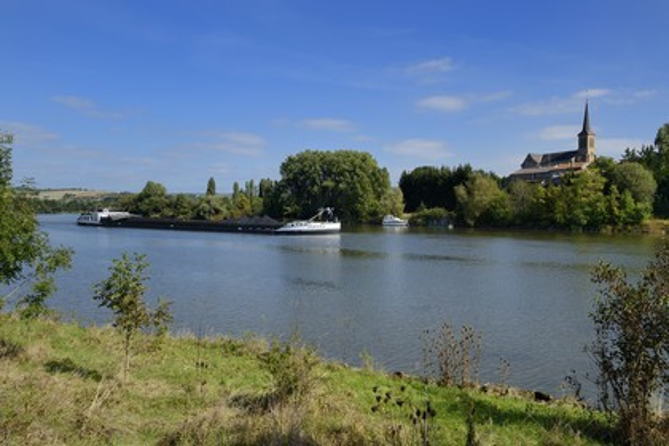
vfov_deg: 45.0
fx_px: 539
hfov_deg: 63.7
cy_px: 223
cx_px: 334
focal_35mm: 29
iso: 200
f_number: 14
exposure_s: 1/200
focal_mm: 29
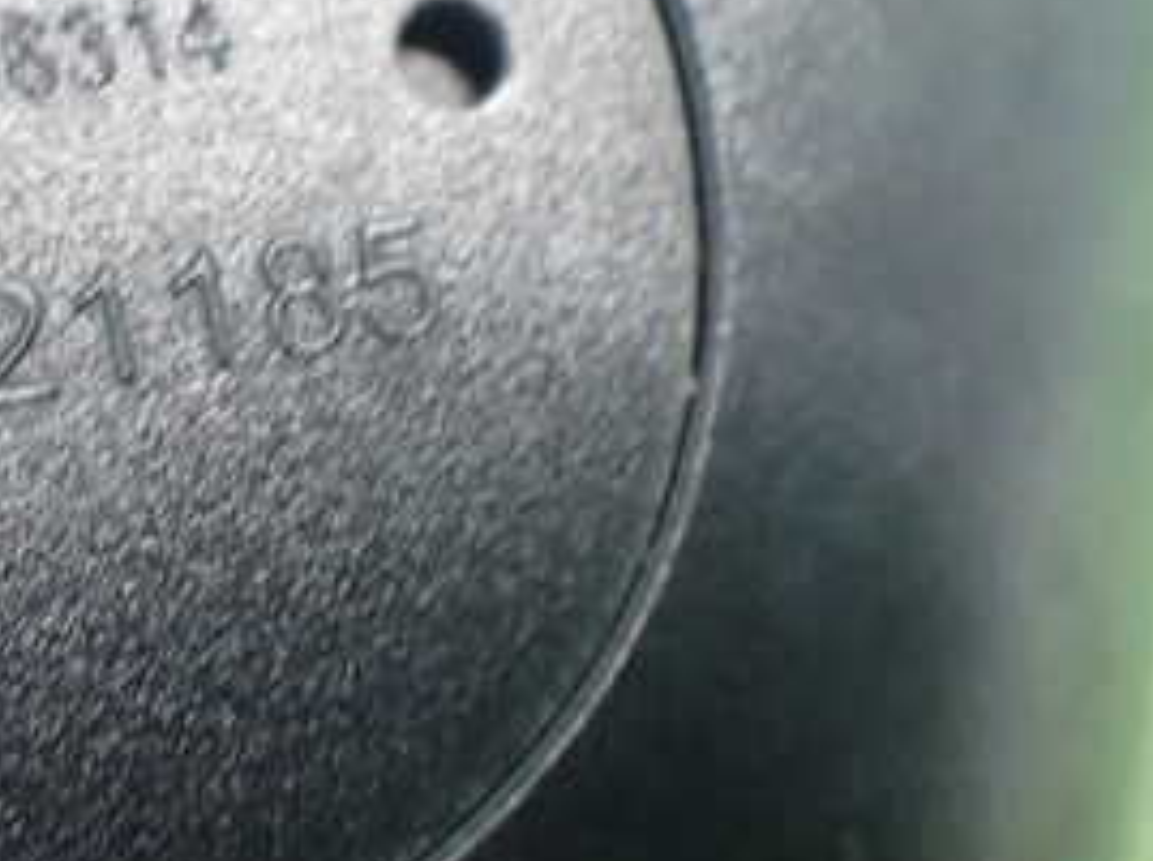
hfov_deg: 27.0
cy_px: 313
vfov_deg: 21.8
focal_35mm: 67
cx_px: -56
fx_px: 2229
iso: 1250
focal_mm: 5.4
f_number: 2.3
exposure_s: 1/30
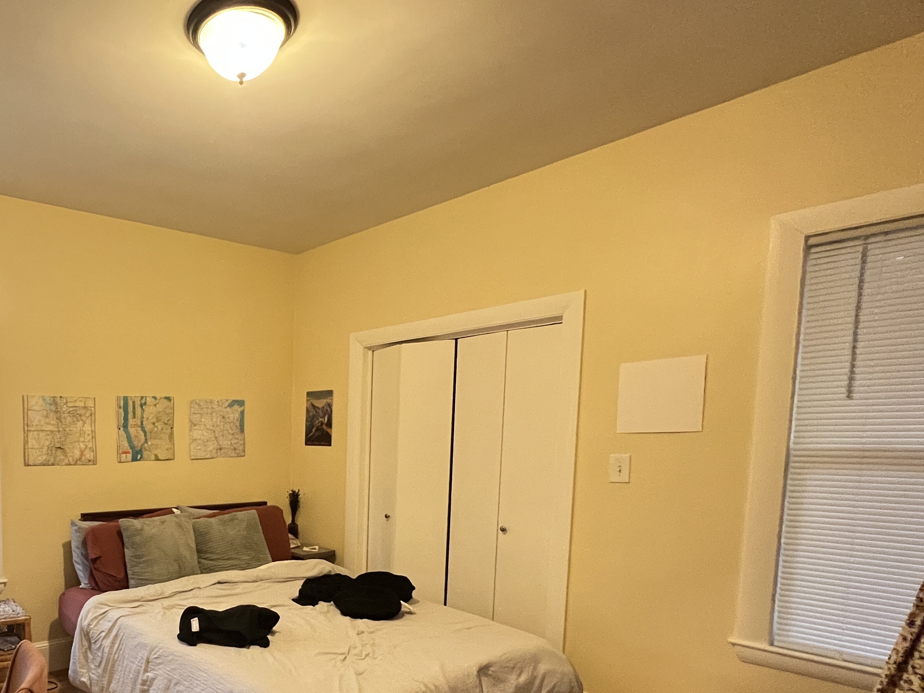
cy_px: 505
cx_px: 178
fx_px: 587
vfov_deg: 58.4
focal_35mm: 22
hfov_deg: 68.7
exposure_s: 1/40
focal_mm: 1.57
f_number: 1.8
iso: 800
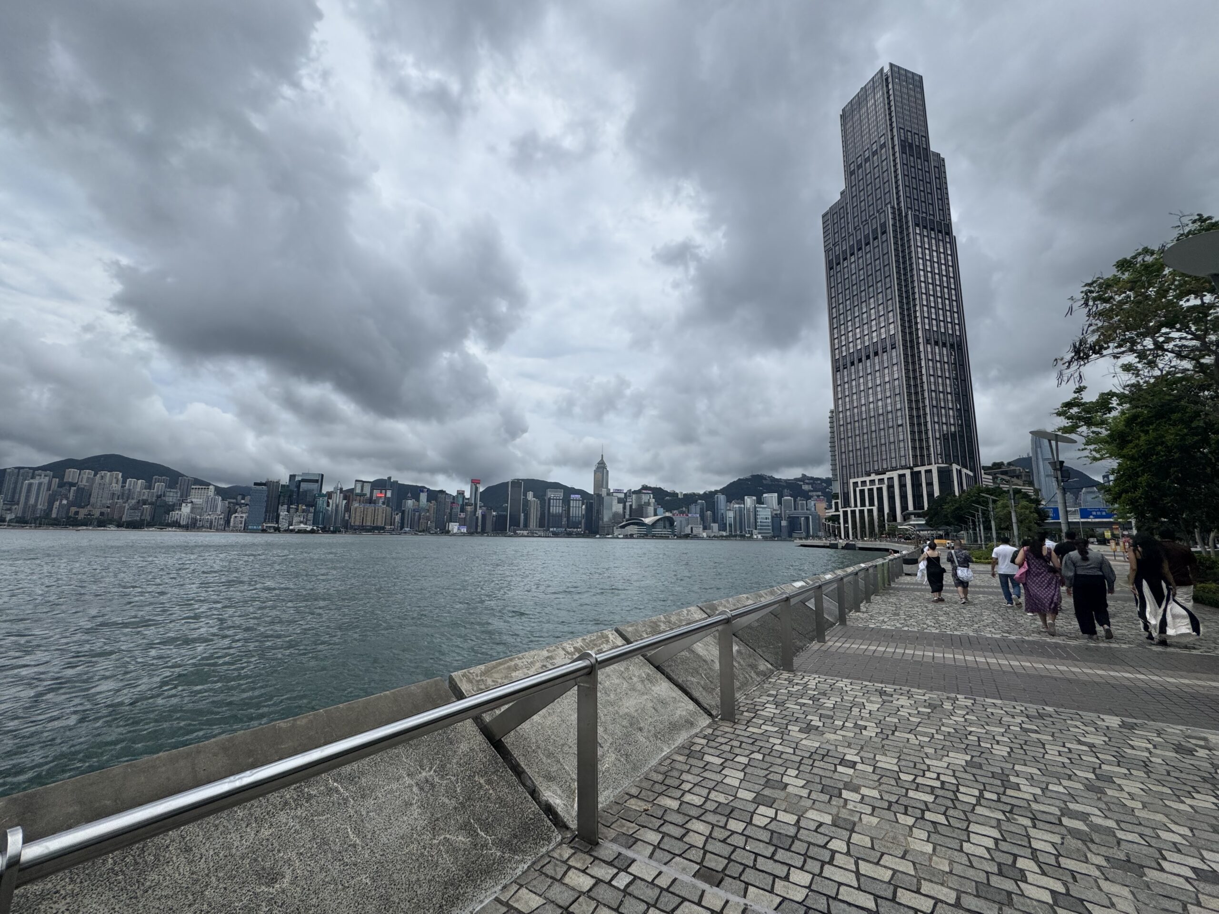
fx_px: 493
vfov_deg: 85.7
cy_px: 457
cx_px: 610
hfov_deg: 102.1
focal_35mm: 14
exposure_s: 1/3906
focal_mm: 2.22
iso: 50
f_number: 2.2
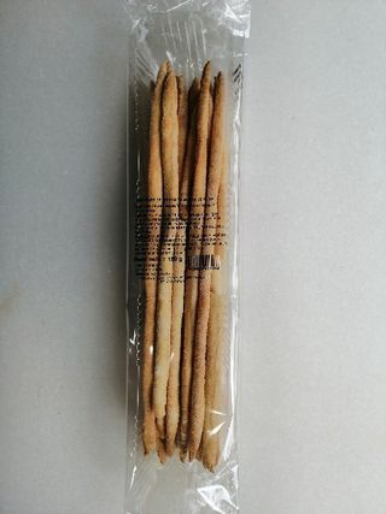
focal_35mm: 27
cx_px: 193
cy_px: 257
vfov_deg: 65.3
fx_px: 402
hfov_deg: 51.3
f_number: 1.8
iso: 50
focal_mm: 3.95
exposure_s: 1/130
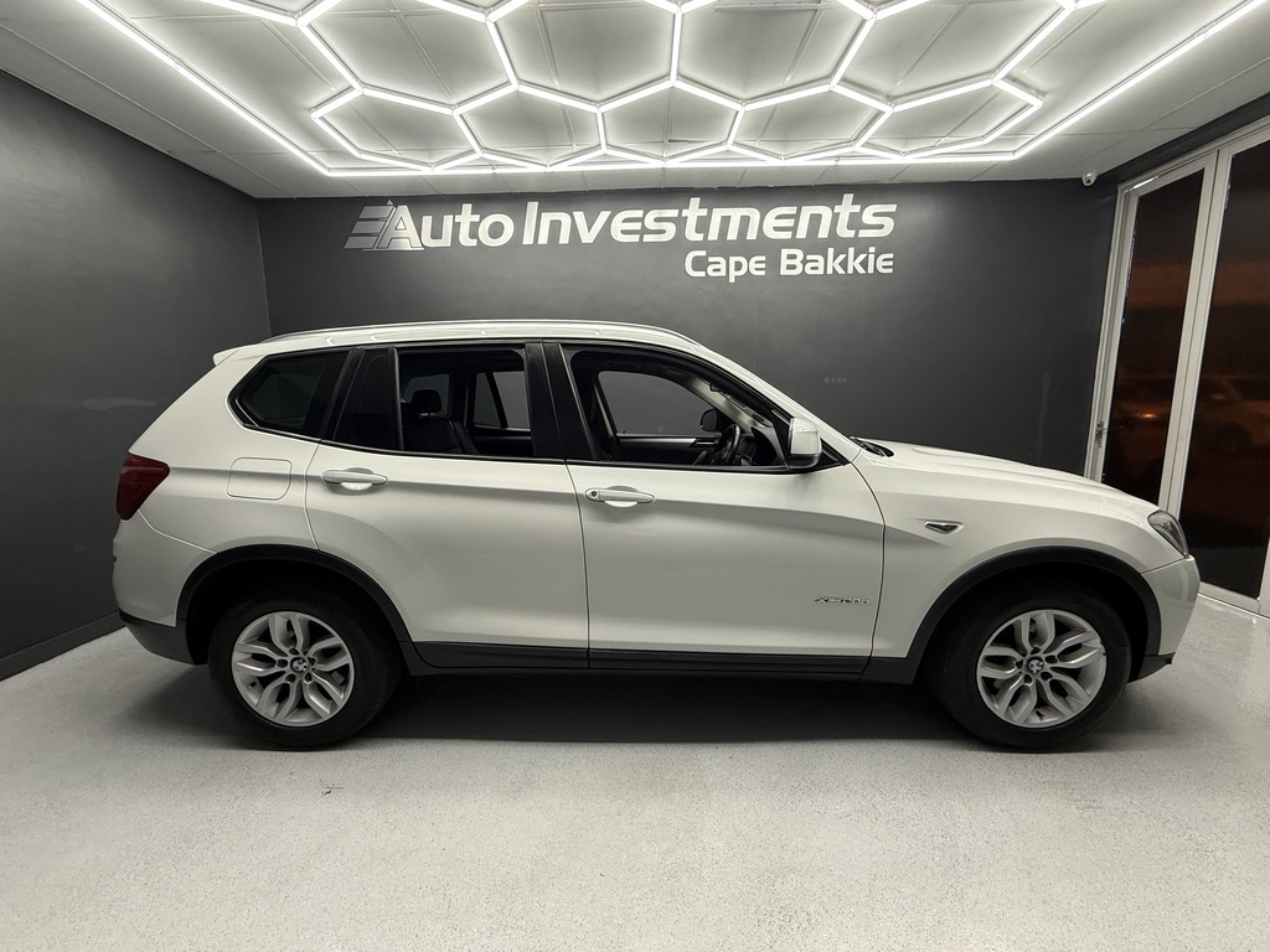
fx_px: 514
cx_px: 635
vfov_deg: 85.7
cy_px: 476
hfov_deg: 102.1
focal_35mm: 14
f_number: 2.2
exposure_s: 1/100
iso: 200
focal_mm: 2.22
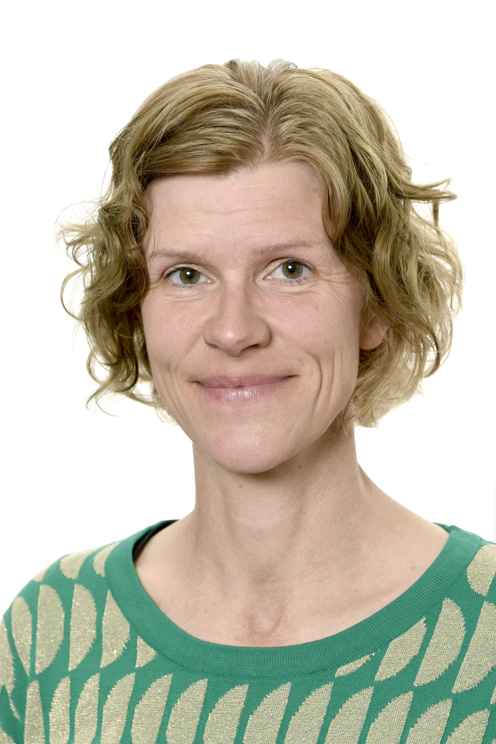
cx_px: 248
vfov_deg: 19.4
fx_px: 2168
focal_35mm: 105
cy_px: 372
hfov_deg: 13.1
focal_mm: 105
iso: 200
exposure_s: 1/100
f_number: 6.3
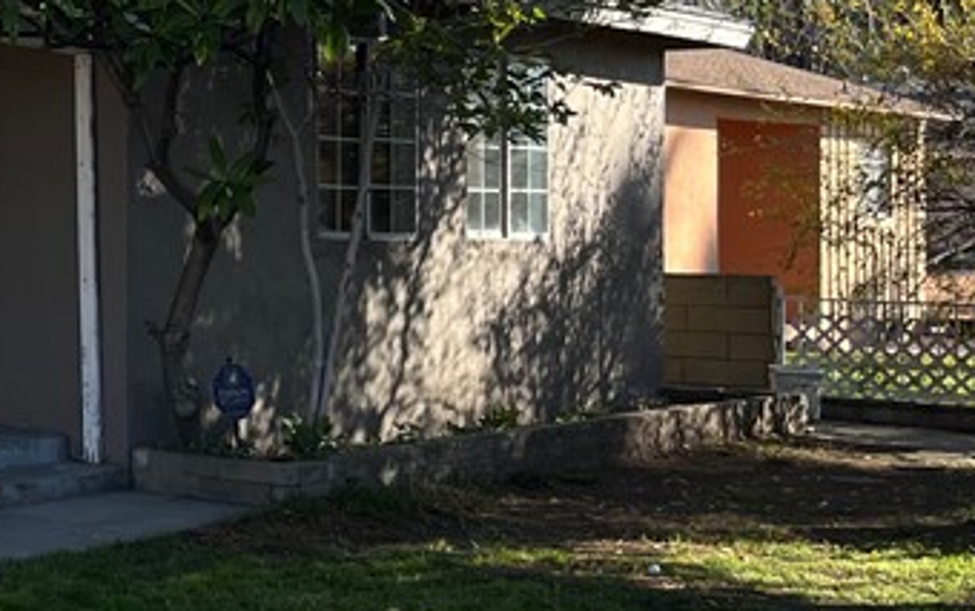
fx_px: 2207
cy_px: 138
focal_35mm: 83
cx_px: -361
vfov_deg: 15.7
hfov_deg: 21.9
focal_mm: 5.1
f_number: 1.6
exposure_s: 1/1441
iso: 50
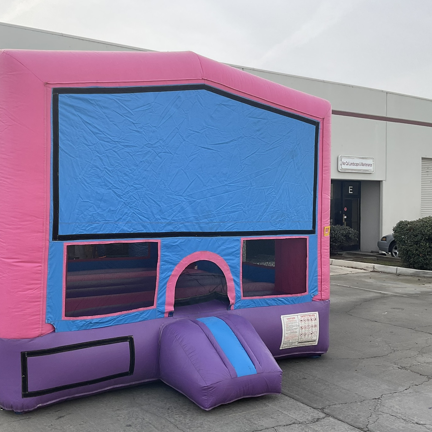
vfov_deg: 43.8
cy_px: 228
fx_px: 537
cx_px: 186
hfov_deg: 43.8
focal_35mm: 38
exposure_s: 1/1035
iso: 16
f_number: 1.8
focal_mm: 3
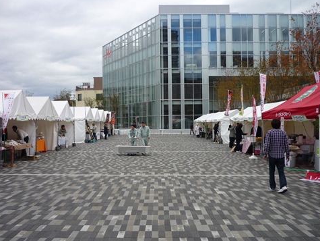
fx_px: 315
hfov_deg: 53.9
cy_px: 120
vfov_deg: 41.8
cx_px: 161
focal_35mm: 34
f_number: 2.8
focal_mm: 5.5
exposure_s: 1/500
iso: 100
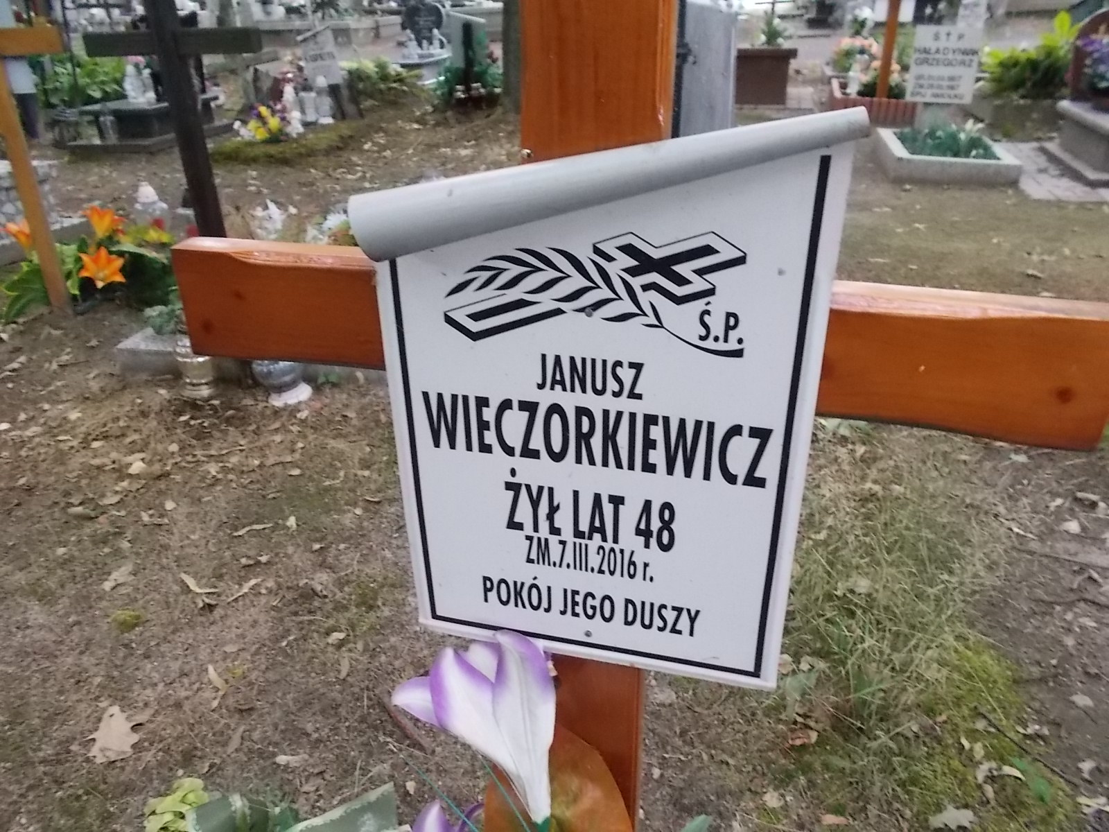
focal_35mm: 26
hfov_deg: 67.3
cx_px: 554
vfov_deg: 53.1
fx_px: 833
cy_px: 416
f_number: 3.2
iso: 400
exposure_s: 1/100
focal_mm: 4.6
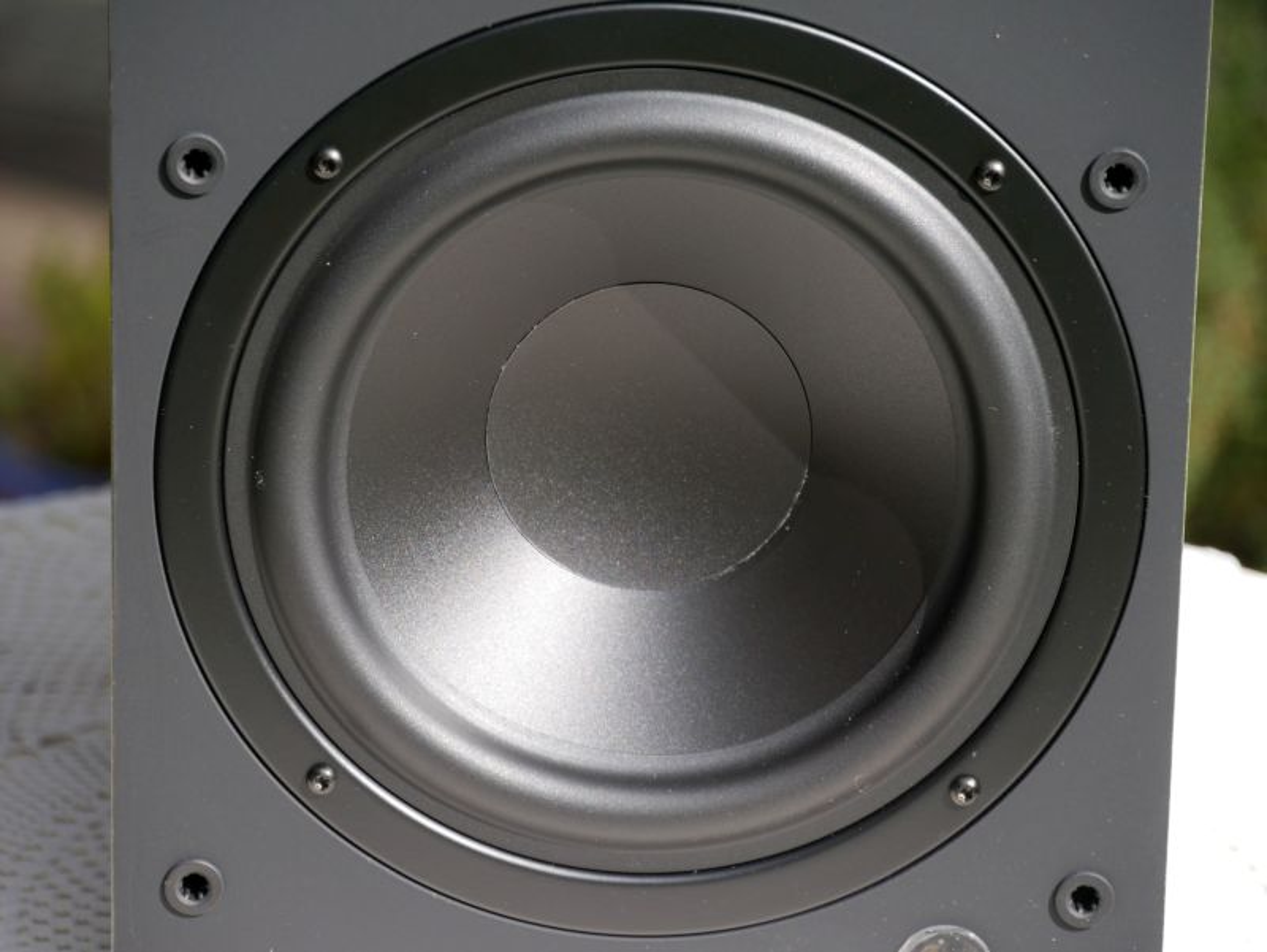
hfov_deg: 10.2
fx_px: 7105
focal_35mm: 194
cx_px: 634
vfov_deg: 7.7
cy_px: 476
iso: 200
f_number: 5.4
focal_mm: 97
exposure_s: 1/320
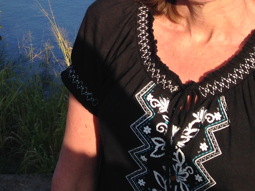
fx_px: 722
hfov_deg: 19.0
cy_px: -80
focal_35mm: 98
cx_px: -41
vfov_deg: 14.3
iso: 50
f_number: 2.4
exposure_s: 1/1043
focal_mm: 4.12
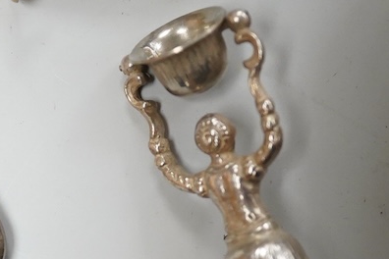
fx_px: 1383
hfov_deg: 15.8
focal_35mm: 128
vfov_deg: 10.7
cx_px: 42
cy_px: 219
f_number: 4
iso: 2500
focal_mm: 30
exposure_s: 1/400
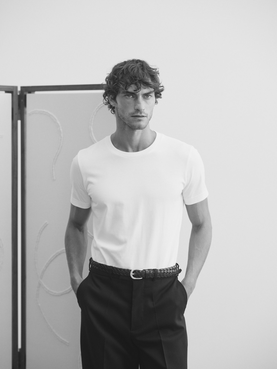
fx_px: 928
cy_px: 184
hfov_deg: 17.0
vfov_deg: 22.5
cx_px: 138
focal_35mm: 87
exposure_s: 1/250
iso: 800
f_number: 4
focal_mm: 110
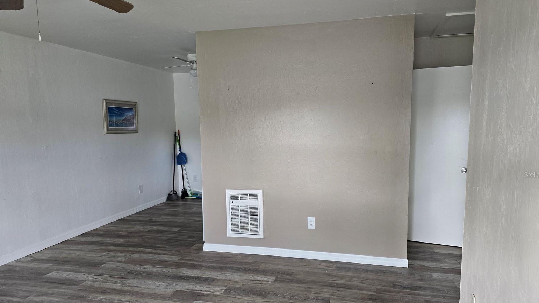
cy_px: 174
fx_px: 372
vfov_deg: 44.2
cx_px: 278
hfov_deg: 71.9
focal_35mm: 26
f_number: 1.7
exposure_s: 1/120
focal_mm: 6.3
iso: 250
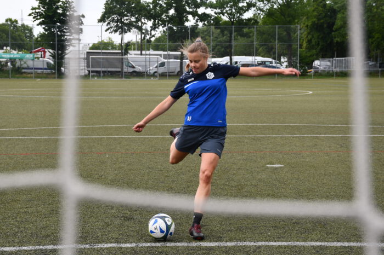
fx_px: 768
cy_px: 128
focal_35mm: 72
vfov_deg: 18.9
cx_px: 192
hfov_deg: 28.1
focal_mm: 48
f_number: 7.1
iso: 200
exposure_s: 1/250
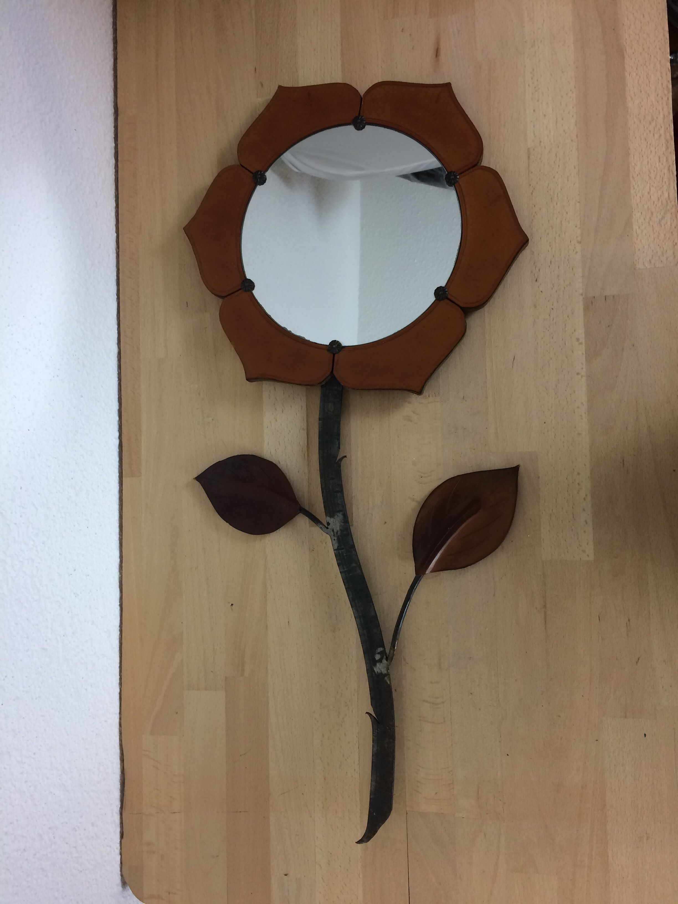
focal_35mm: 29
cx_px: 339
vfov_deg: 61.7
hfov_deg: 48.2
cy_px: 452
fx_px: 757
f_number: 2.2
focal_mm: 4.15
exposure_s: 1/33
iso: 40
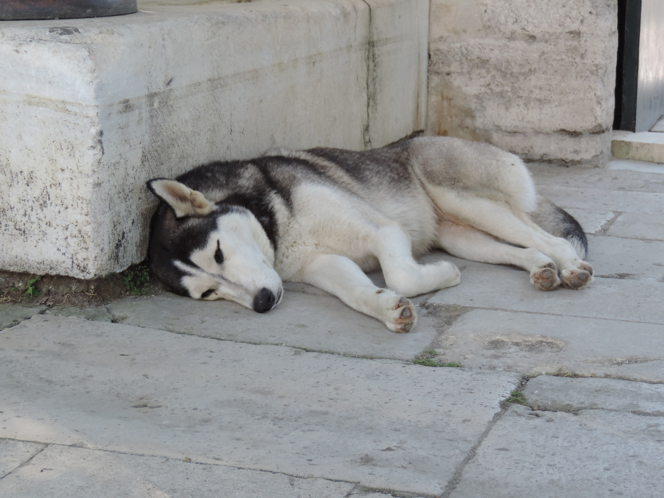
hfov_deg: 26.0
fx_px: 1439
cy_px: 249
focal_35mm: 75
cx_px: 332
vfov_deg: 19.6
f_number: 3.9
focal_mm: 13.3
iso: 110
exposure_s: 1/100
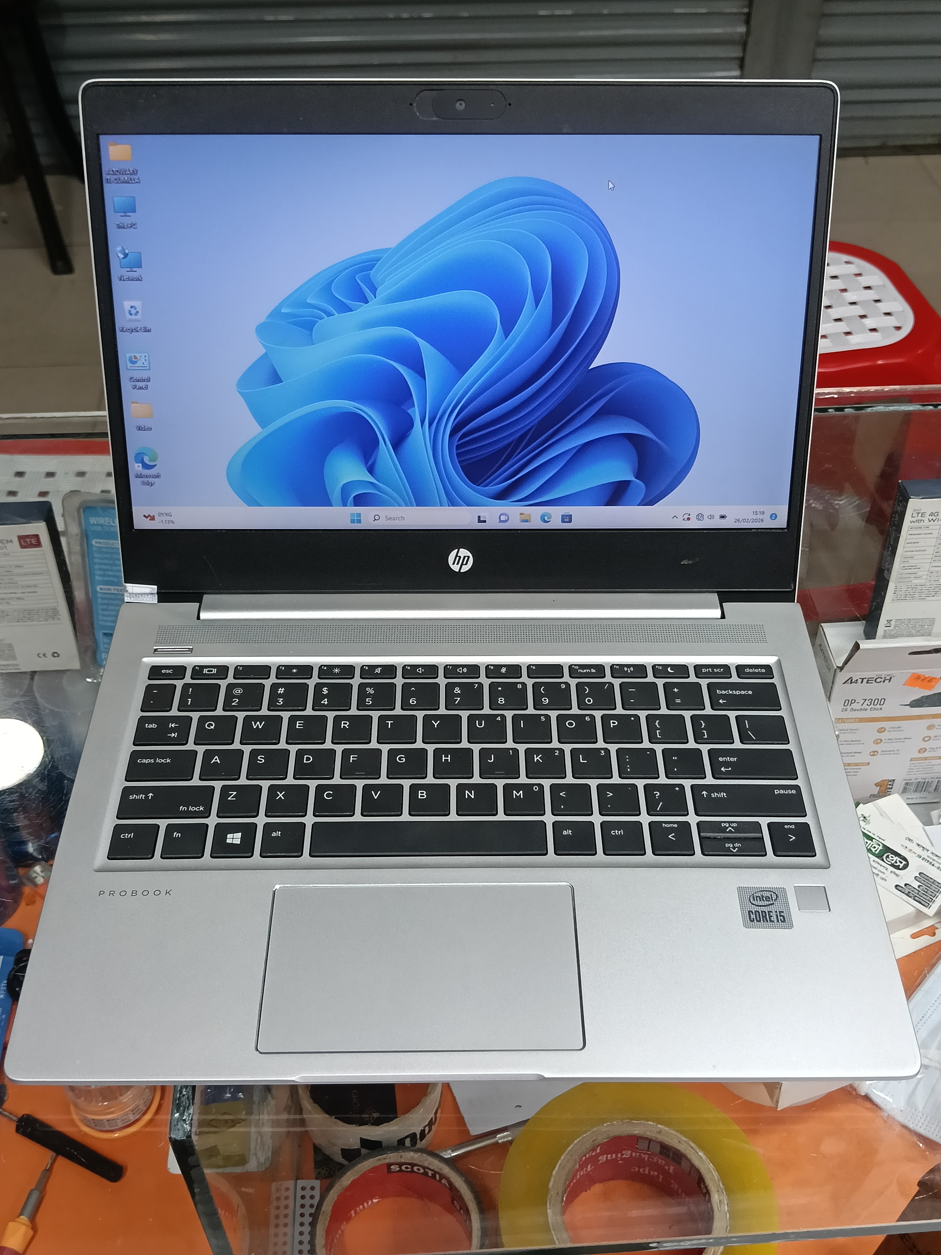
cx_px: 470
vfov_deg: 52.6
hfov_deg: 40.7
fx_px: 1269
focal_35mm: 35
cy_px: 628
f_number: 1.8
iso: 200
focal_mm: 3.98
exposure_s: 1/33.3
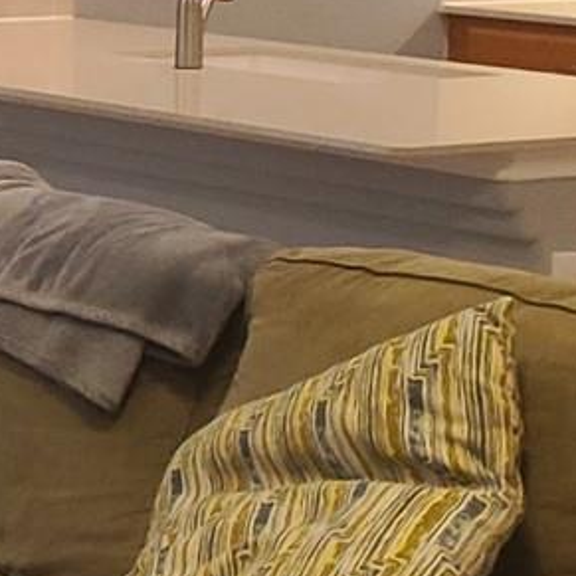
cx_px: -647
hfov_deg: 9.9
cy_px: 67
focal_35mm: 162
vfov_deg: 10.7
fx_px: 3050
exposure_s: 1/60
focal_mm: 4.3
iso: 200
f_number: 2.4
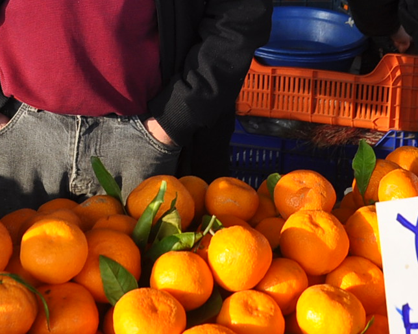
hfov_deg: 18.5
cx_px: 108
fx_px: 1274
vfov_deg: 14.6
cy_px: -36
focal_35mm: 103
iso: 200
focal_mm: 22
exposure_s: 1/100
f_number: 5
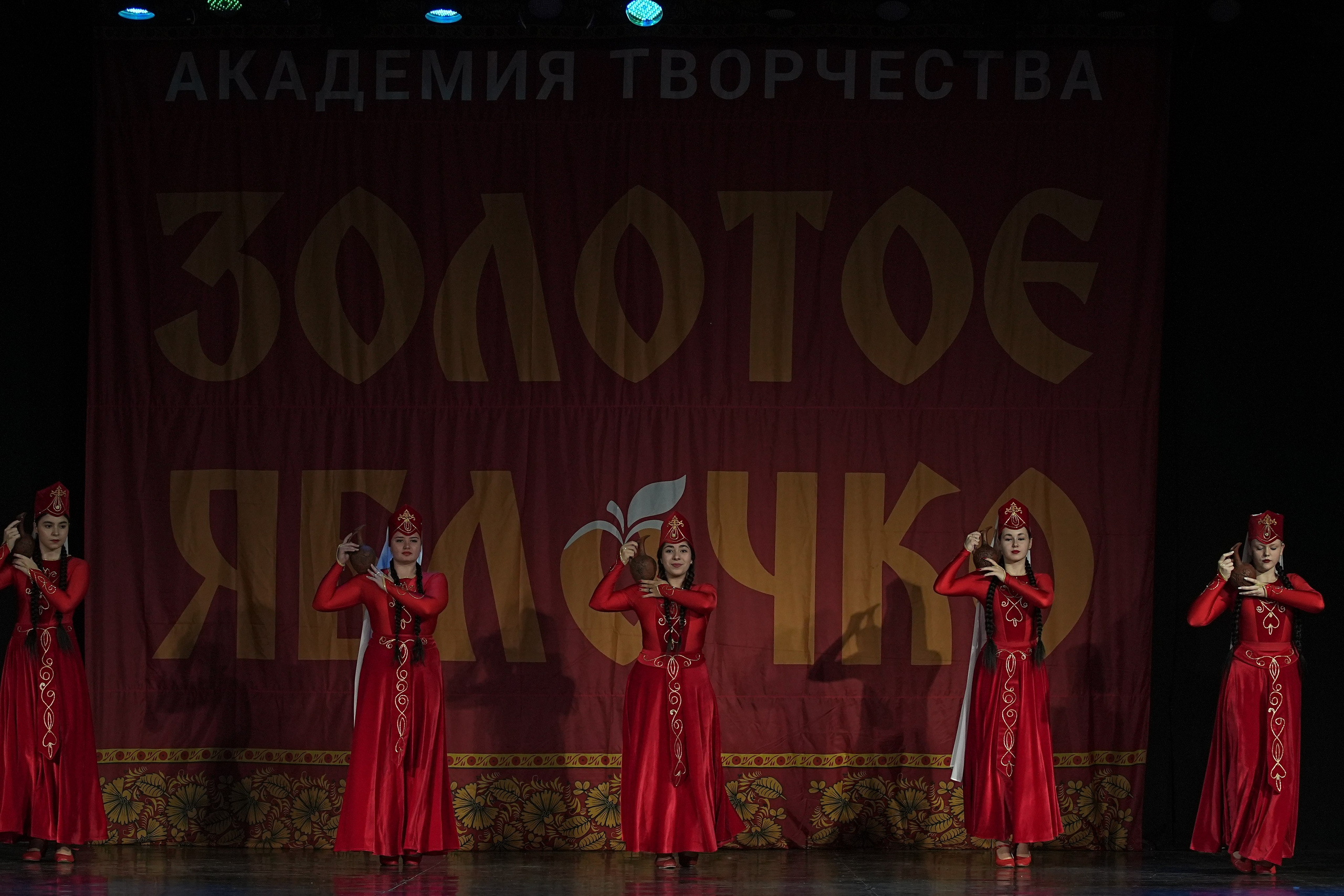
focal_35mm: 105
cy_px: 448
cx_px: 672
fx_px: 3920
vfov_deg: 13.0
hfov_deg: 19.5
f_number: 4
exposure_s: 1/400
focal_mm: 70
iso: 2000
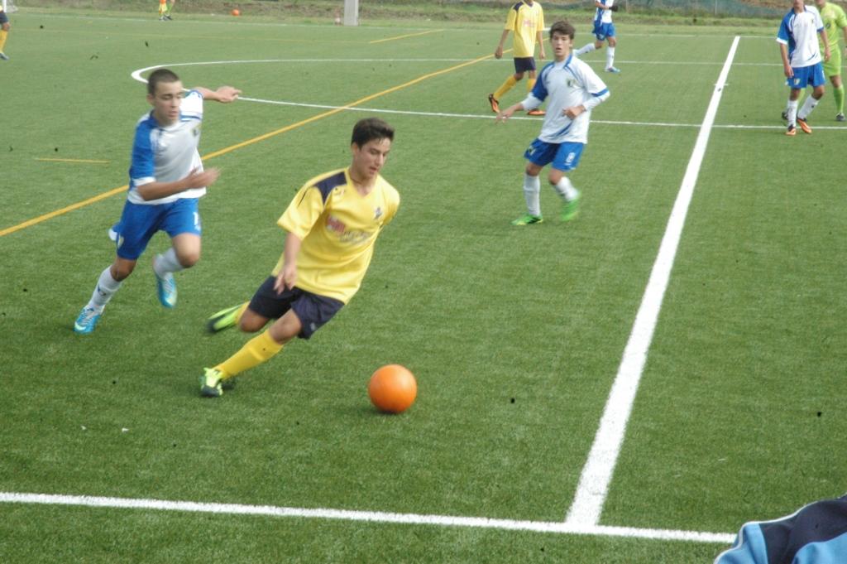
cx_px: 424
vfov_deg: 13.0
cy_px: 282
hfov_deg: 19.5
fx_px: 2468
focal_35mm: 105
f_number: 29
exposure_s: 1/100
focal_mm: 70
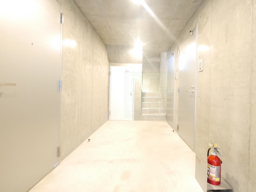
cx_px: 147
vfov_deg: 74.7
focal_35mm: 17
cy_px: 95
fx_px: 126
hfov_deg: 90.3
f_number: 4
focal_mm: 7
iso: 1600
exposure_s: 1/6
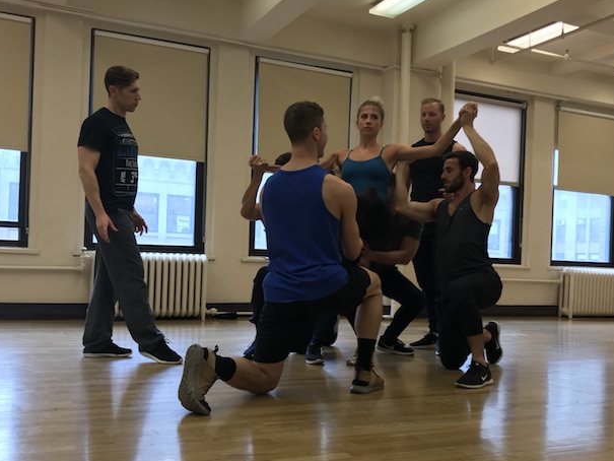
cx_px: 304
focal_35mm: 37
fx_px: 656
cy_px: 269
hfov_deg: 50.1
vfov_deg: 38.6
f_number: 1.8
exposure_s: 1/60
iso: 25
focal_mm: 3.99
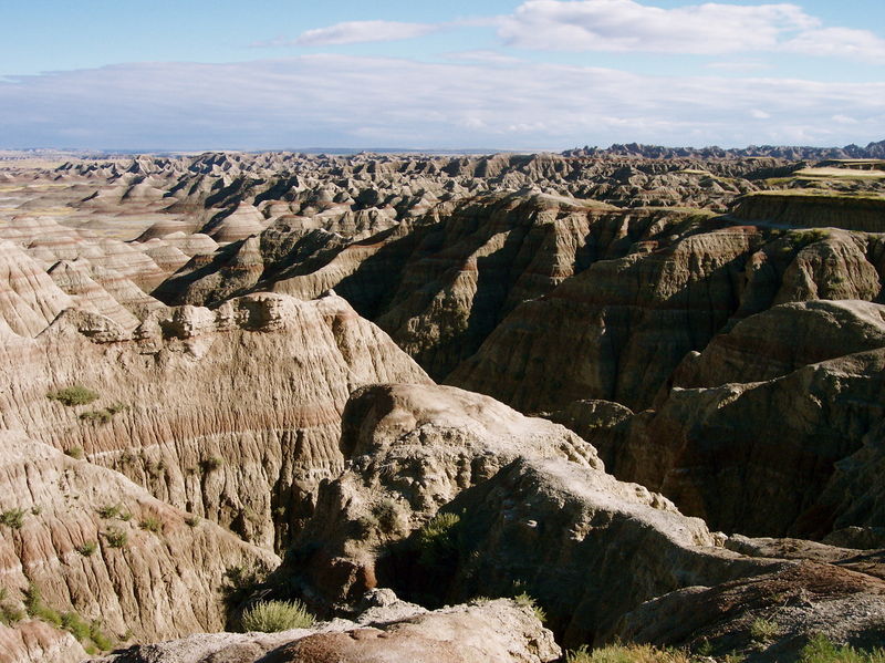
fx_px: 971
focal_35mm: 38
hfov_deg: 49.0
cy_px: 332
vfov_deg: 37.7
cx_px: 442
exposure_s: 1/500
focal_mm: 8
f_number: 4.8
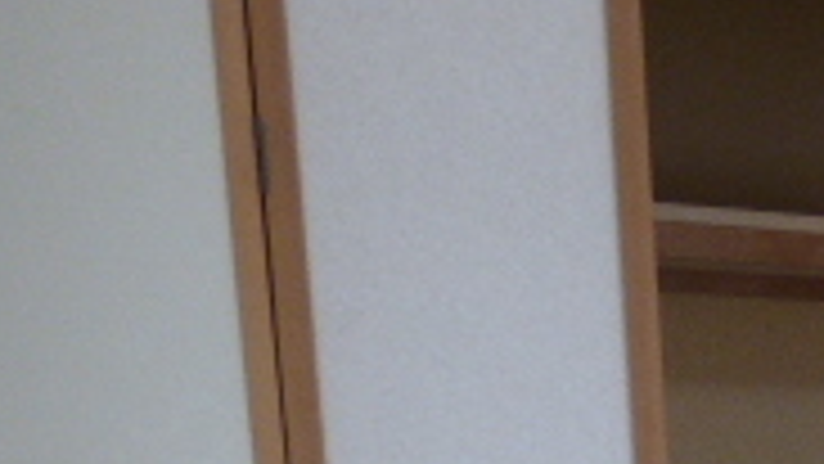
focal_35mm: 76
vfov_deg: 14.2
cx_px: 1252
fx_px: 1661
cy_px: 815
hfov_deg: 22.6
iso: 200
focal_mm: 3.58
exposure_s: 1/60
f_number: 2.8
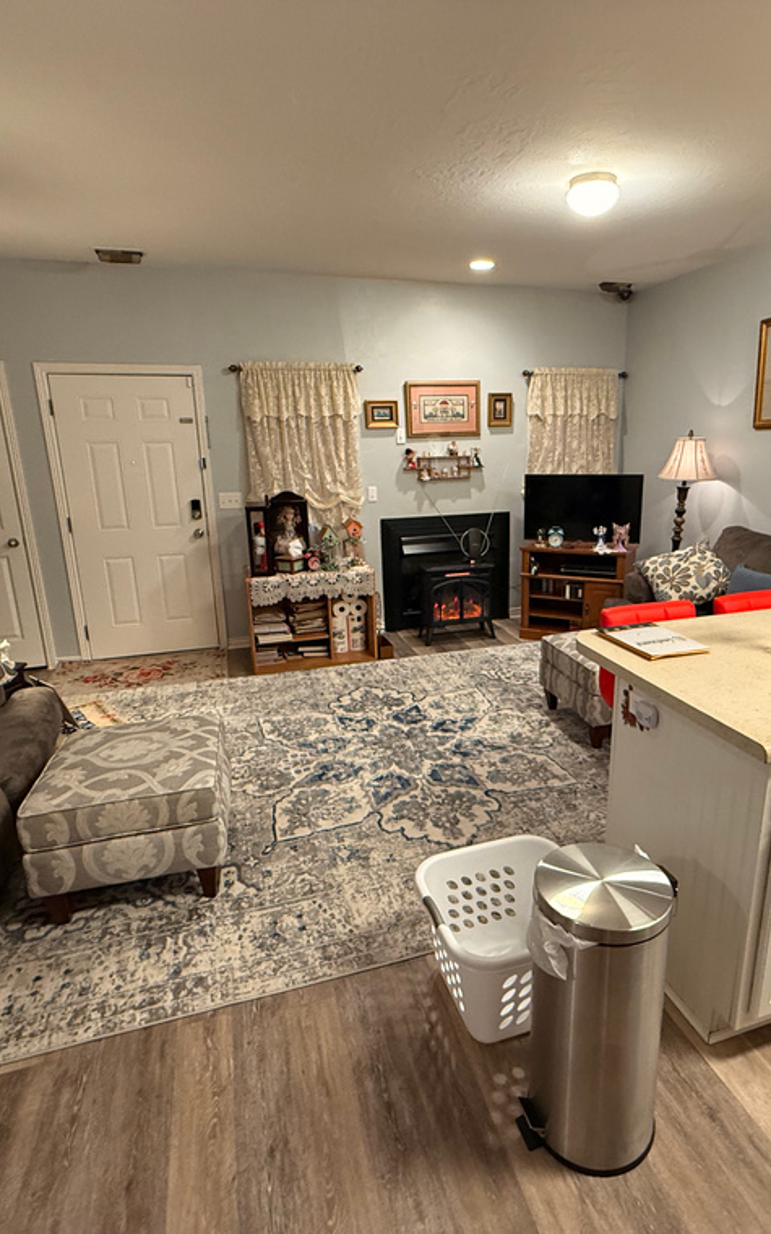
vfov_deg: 85.1
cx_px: 446
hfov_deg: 59.3
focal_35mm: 20
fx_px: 672
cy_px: 617
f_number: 2.2
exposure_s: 1/60
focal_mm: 2.22
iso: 400
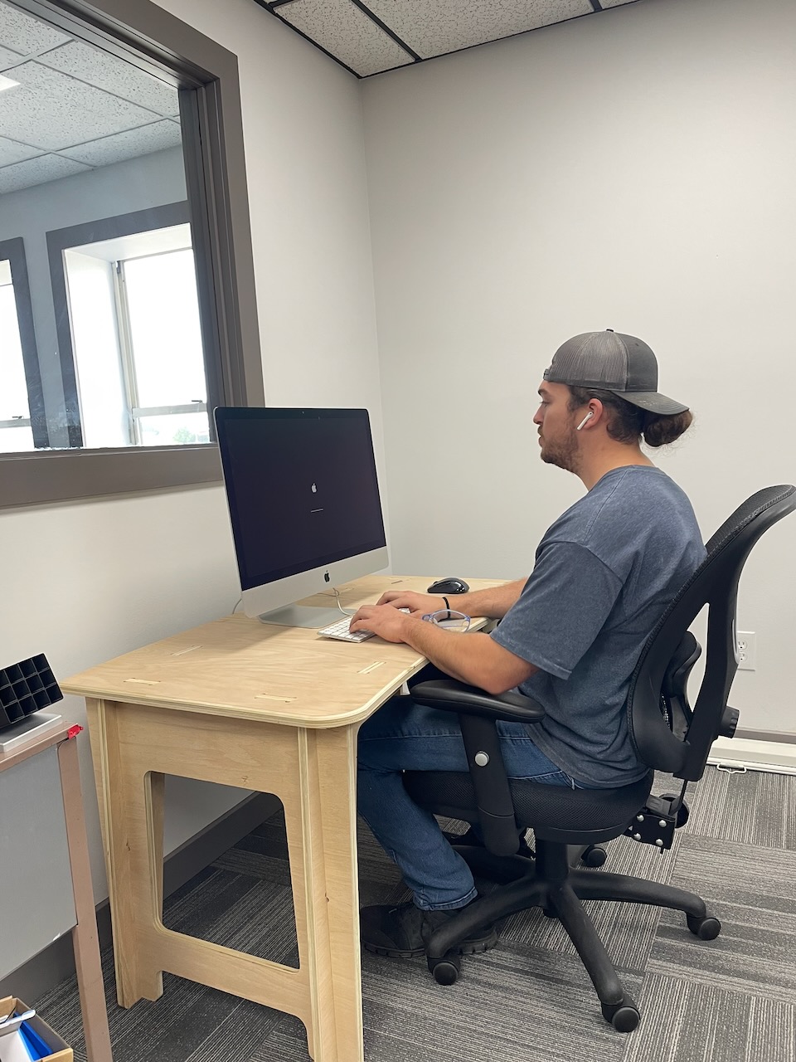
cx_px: 398
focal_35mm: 26
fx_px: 797
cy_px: 531
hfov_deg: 53.1
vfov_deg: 67.3
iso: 125
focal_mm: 4.2
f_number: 1.6
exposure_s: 1/60
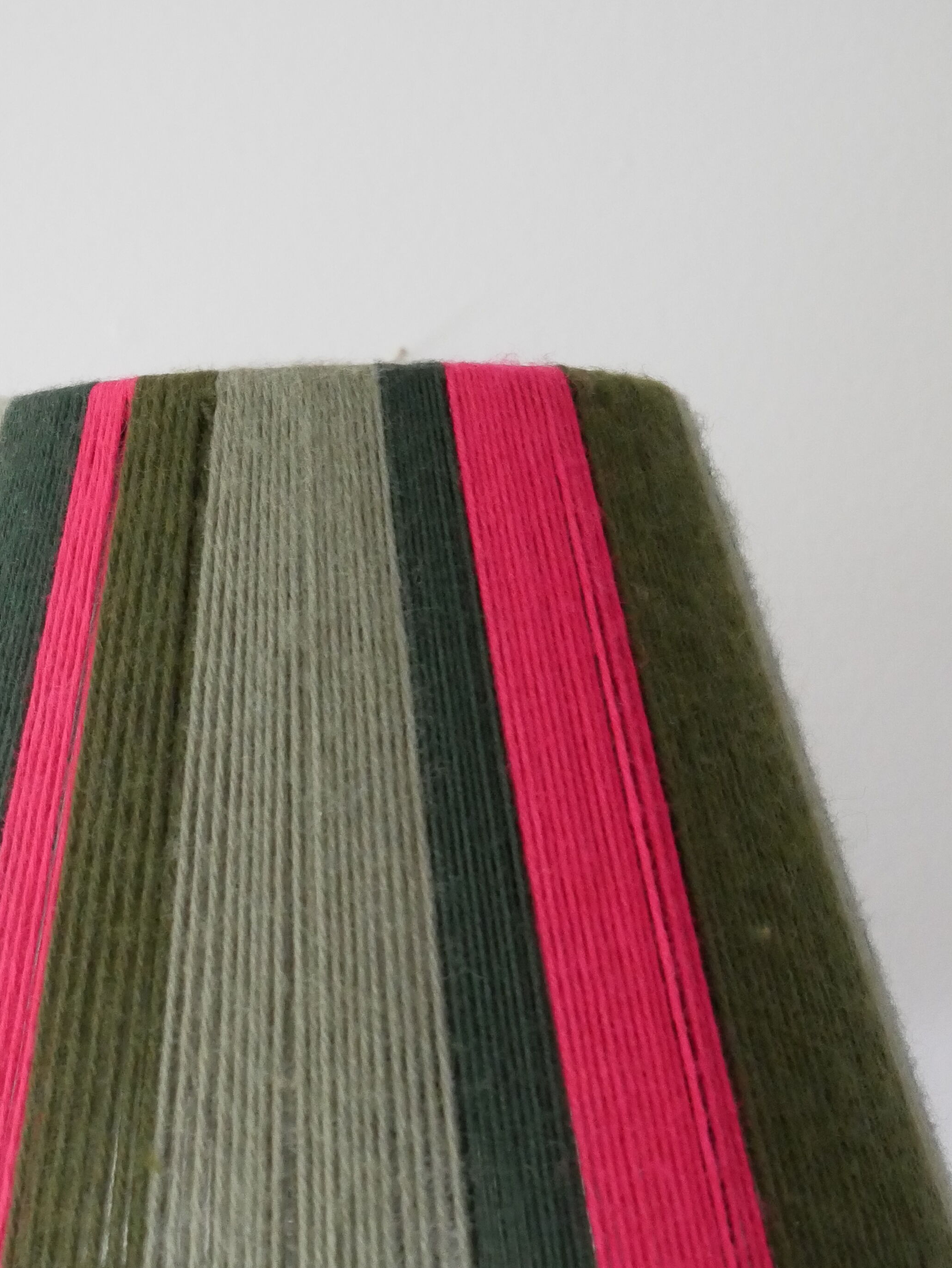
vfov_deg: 14.9
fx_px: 4800
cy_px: 1029
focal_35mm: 131
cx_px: 235
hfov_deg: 11.3
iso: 3200
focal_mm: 39
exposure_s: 1/60
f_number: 5.4
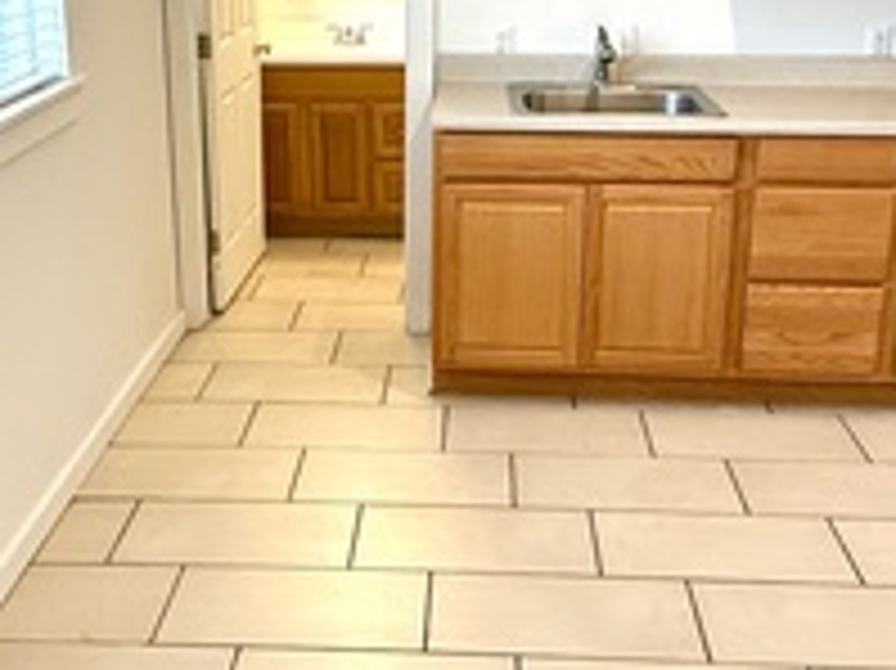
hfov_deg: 42.0
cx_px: 387
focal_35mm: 45
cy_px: 198
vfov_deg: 31.8
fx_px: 1164
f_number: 2.2
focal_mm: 2.22
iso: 200
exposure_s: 1/120
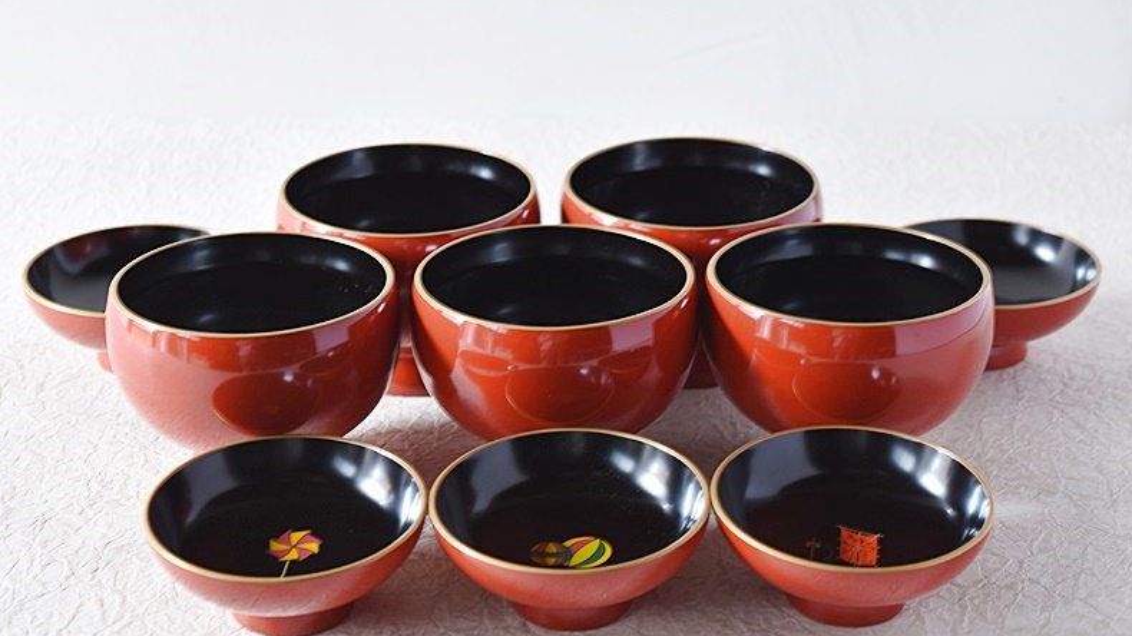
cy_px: 332
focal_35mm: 88
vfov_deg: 13.8
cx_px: 562
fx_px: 2627
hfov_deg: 24.3
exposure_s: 1/2
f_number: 5.6
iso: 400
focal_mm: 55
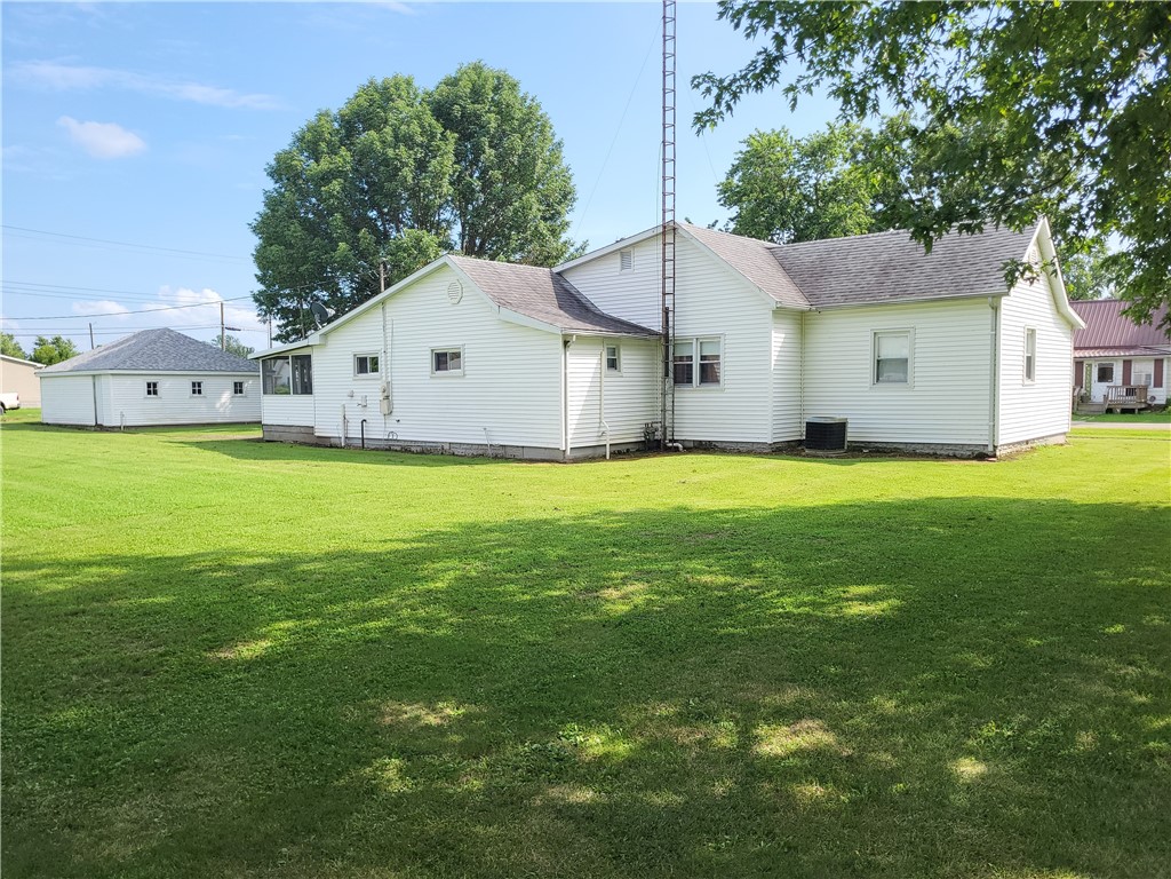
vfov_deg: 53.1
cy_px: 440
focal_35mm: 26
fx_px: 880
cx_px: 586
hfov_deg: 67.3
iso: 40
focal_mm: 5.4
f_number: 1.8
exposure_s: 1/1441
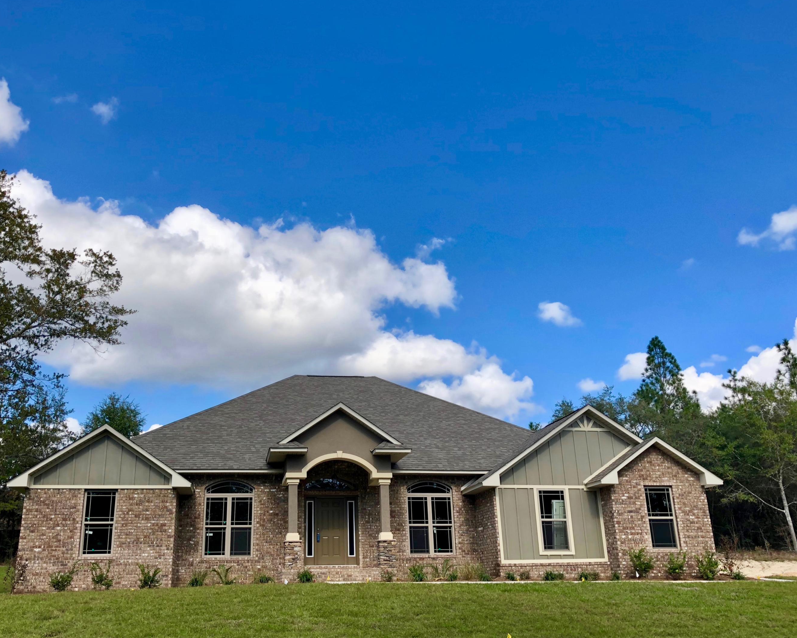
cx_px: 349
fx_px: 731
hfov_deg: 57.0
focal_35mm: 31
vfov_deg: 47.1
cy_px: 330
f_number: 1.8
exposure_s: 1/571
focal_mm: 4
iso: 20
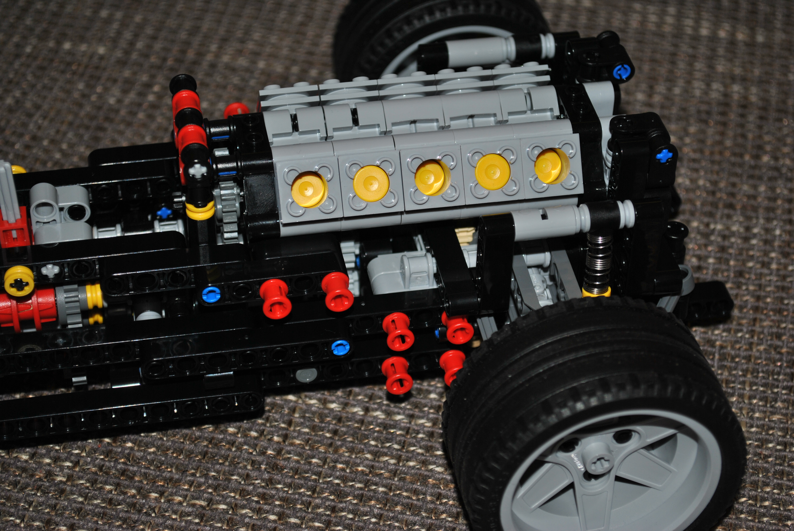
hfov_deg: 24.6
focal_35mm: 82
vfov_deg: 16.6
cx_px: 397
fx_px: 1822
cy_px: 266
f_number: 5.6
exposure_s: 1/125
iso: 100
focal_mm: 55
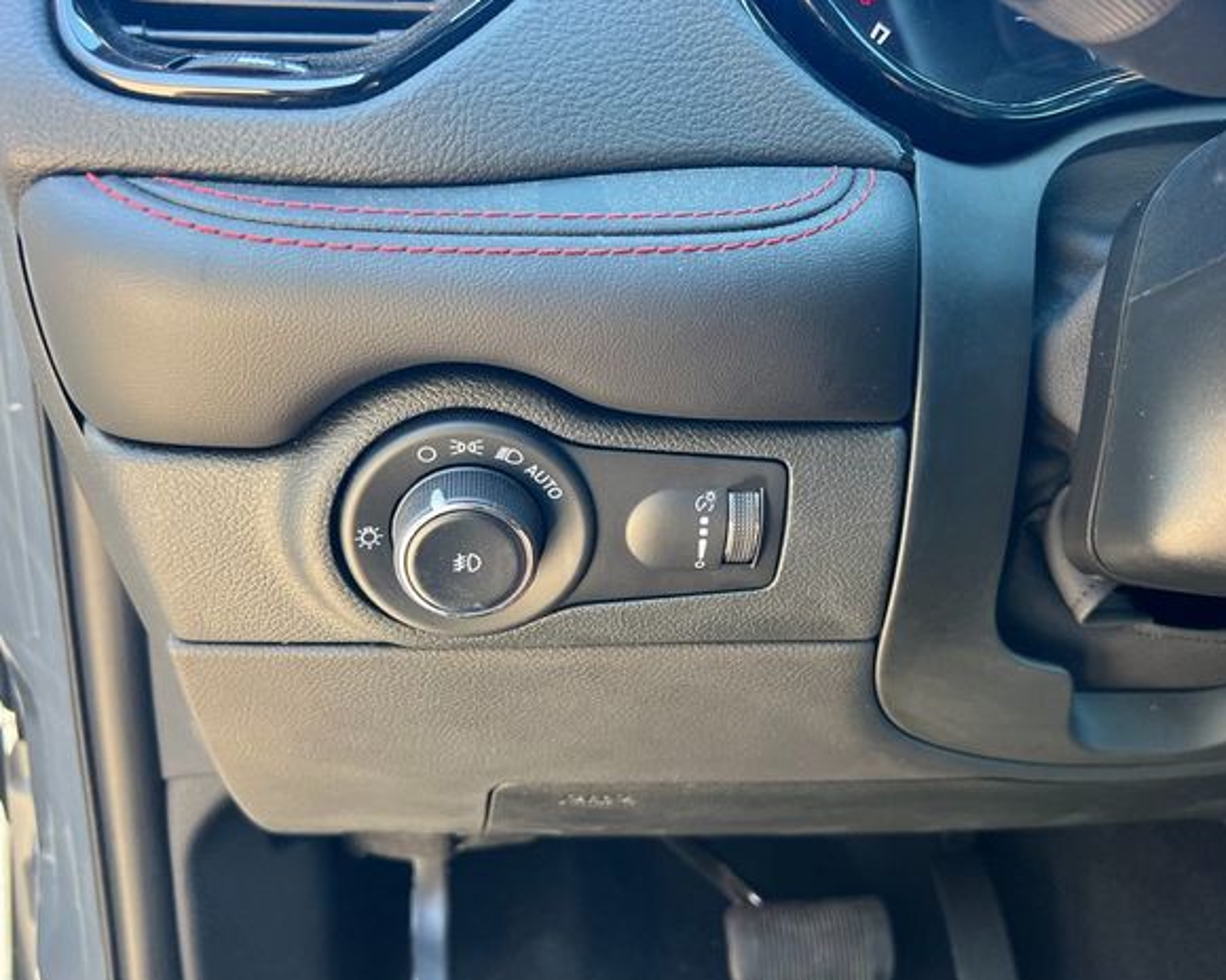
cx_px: 643
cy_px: 505
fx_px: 1016
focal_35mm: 28
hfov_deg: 62.2
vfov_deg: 51.5
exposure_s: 1/121
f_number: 1.5
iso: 125
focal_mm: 5.7
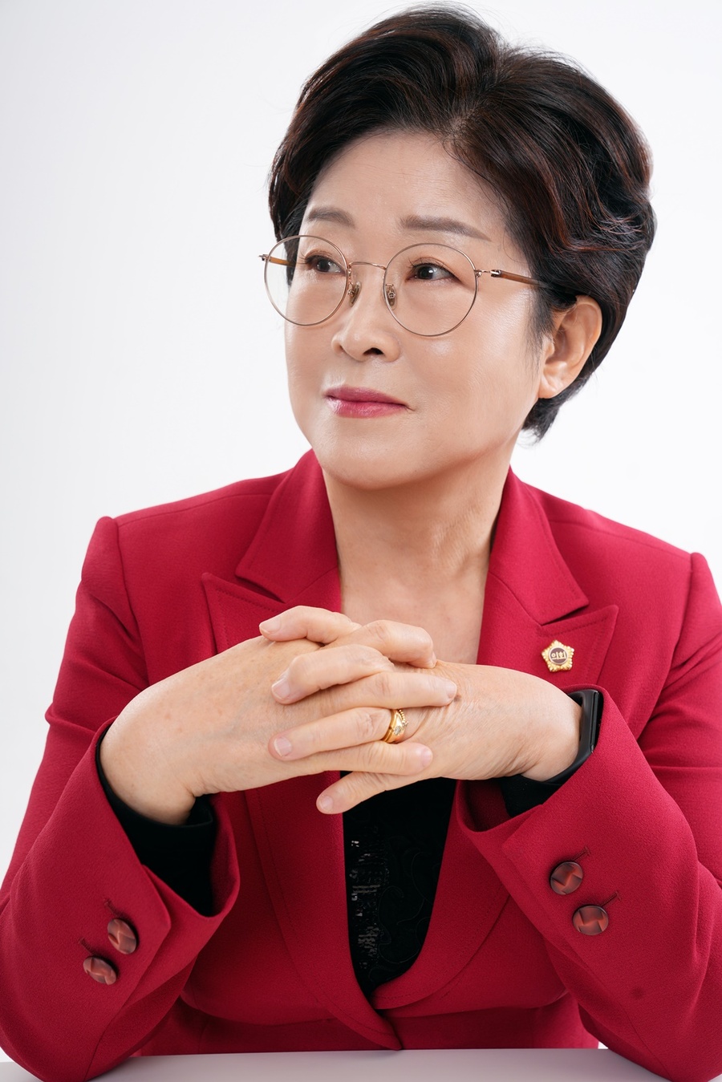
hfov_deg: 24.2
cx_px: 361
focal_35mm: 56
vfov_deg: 35.6
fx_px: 1684
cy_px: 541
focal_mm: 56
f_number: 7.1
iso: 125
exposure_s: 1/125
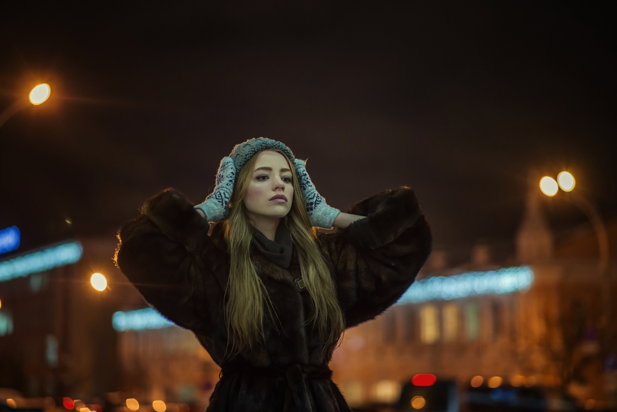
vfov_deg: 16.1
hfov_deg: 23.9
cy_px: 206
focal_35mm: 85
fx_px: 1457
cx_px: 308
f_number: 2
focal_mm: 85
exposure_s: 1/100
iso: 1600
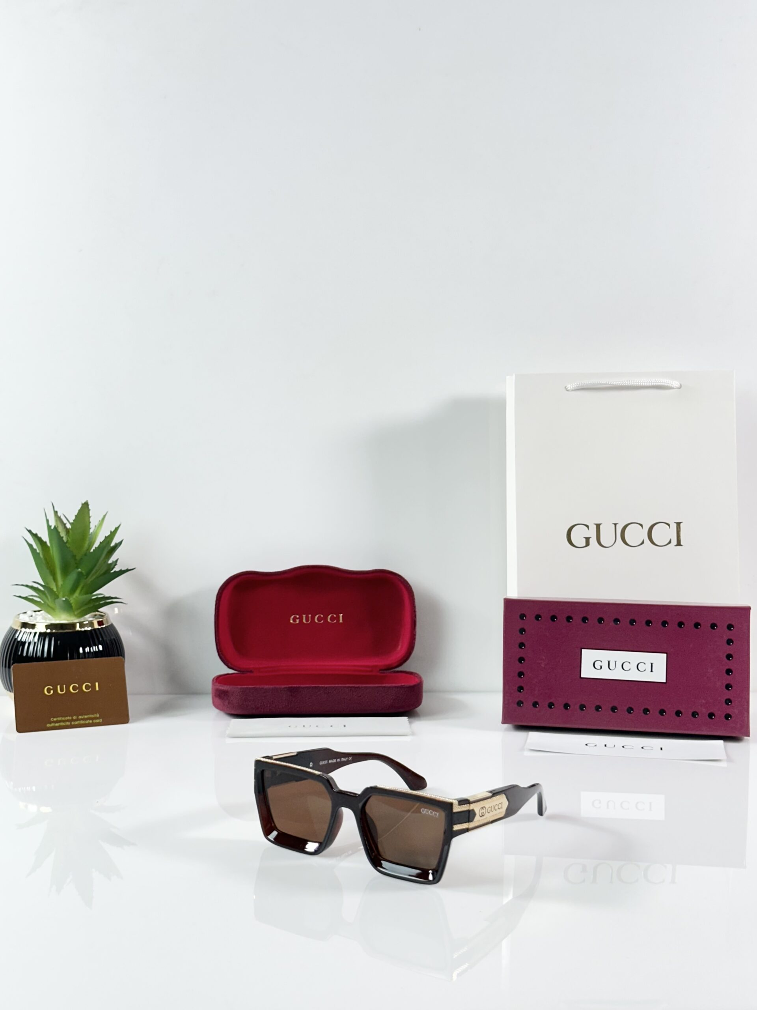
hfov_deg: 30.3
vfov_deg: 39.7
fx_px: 1400
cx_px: 378
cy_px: 505
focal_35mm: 48
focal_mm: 6.86
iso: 80
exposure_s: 1/100
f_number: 1.78
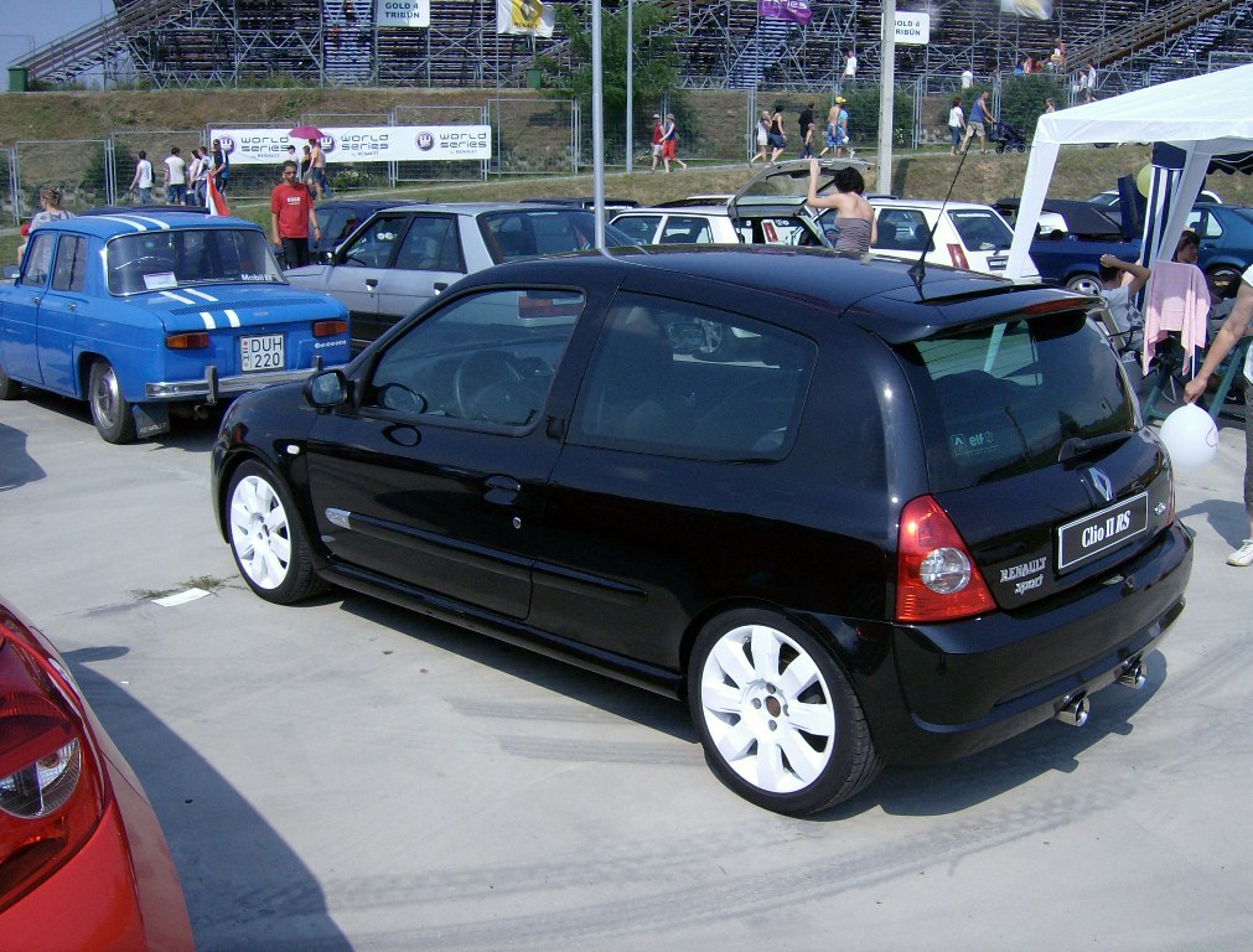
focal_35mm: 36
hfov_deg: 51.1
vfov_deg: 40.0
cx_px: 626
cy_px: 476
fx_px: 1309
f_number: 4.7
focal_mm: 6
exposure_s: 1/846
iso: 100
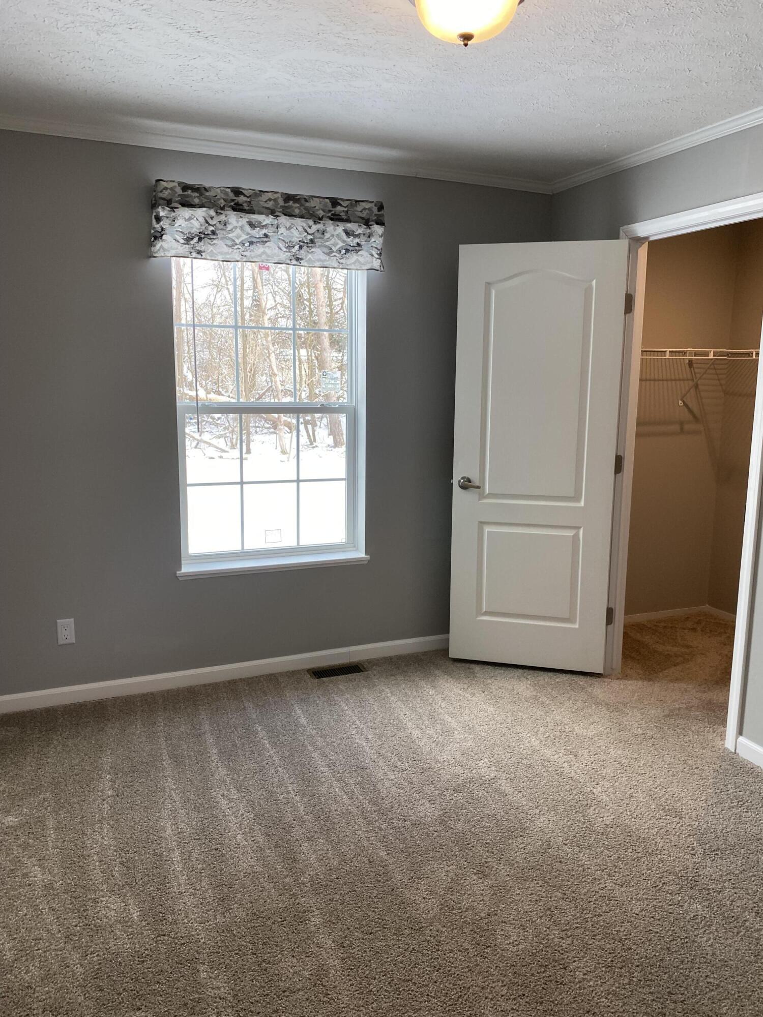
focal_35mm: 26
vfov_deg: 67.3
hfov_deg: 53.1
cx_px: 382
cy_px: 508
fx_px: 764
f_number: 1.8
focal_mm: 4.25
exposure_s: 1/120
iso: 100
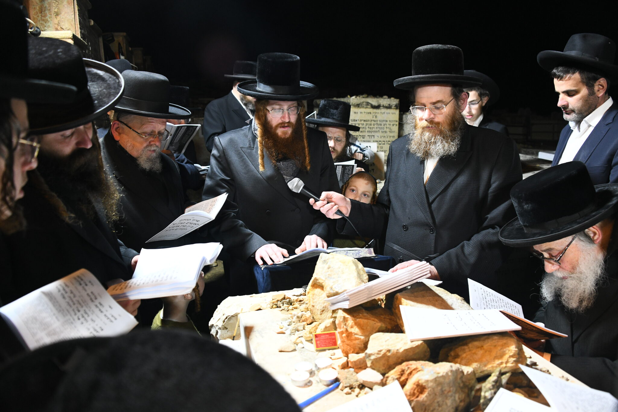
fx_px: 481
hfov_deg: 65.5
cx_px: 309
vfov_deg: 46.4
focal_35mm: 28
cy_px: 206
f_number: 5
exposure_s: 1/80
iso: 2000
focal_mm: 28
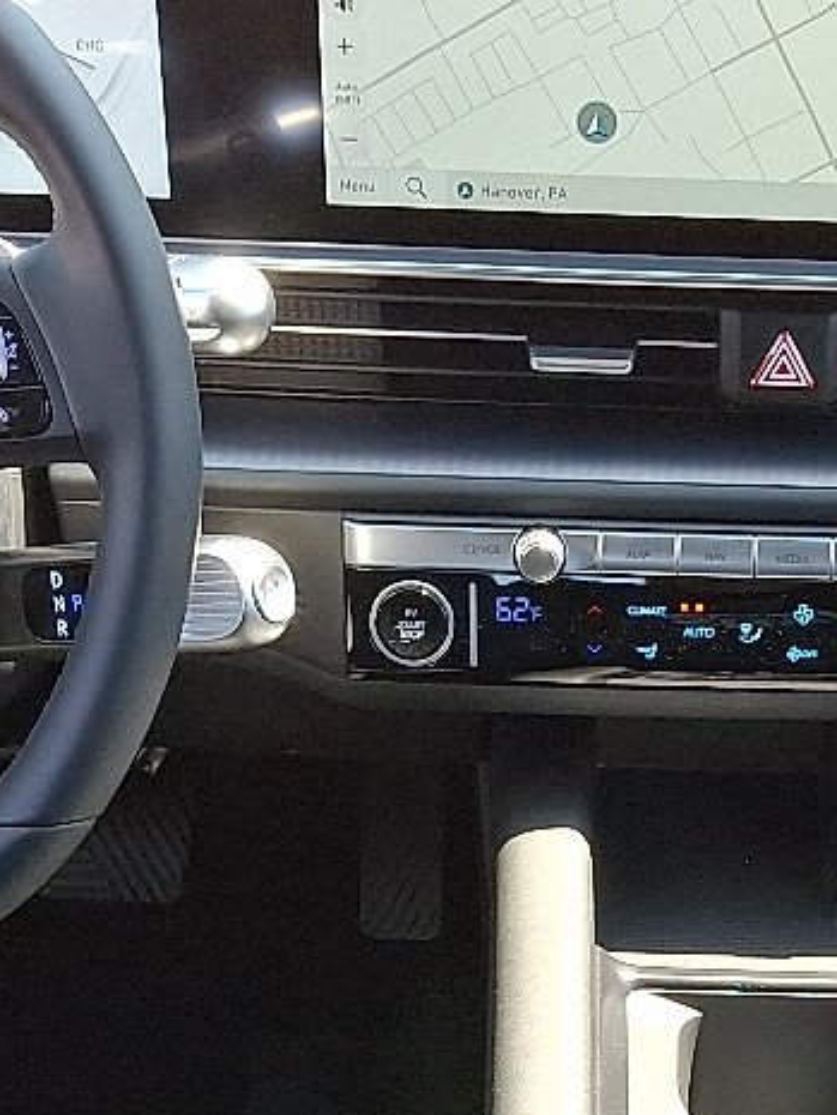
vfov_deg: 21.8
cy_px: 1151
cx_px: 722
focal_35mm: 86
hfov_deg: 17.0
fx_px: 2771
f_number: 1.8
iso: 33
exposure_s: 1/120
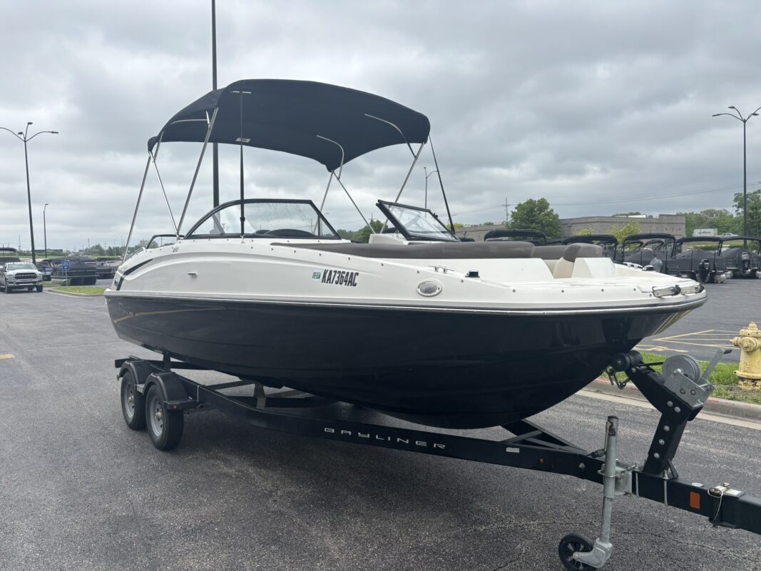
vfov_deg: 53.1
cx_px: 380
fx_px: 572
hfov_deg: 67.3
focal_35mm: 26
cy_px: 286
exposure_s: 1/2024
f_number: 1.6
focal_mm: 5.96
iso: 50
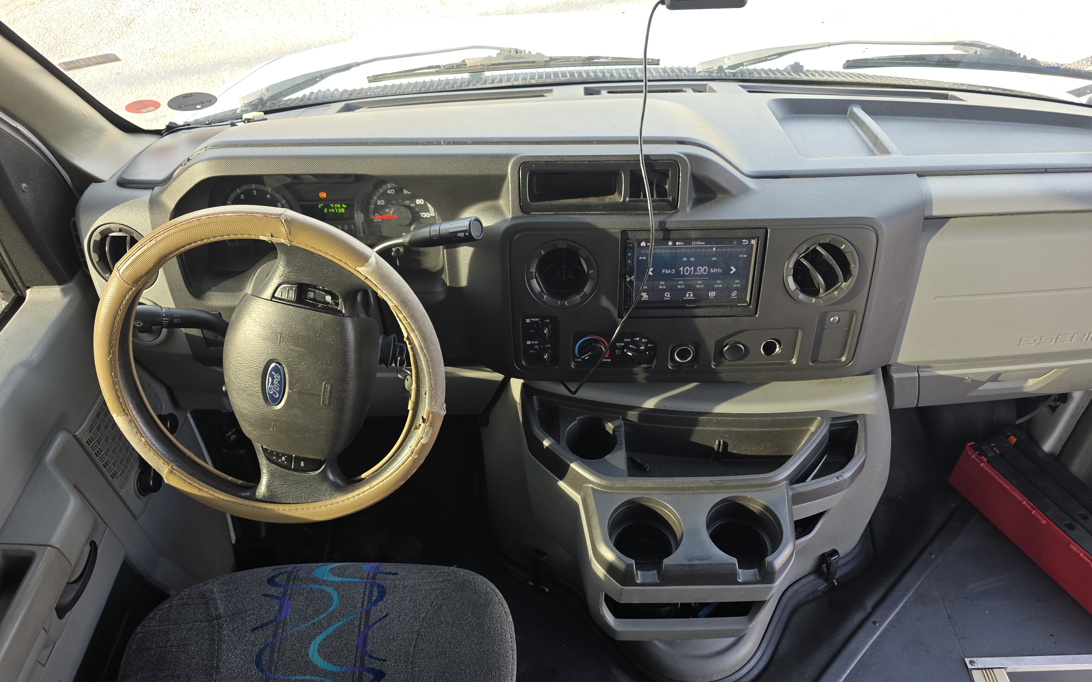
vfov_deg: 49.0
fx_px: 744
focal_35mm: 25
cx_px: 556
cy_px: 412
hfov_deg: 72.5
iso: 20
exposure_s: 1/66
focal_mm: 6.3
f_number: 1.7
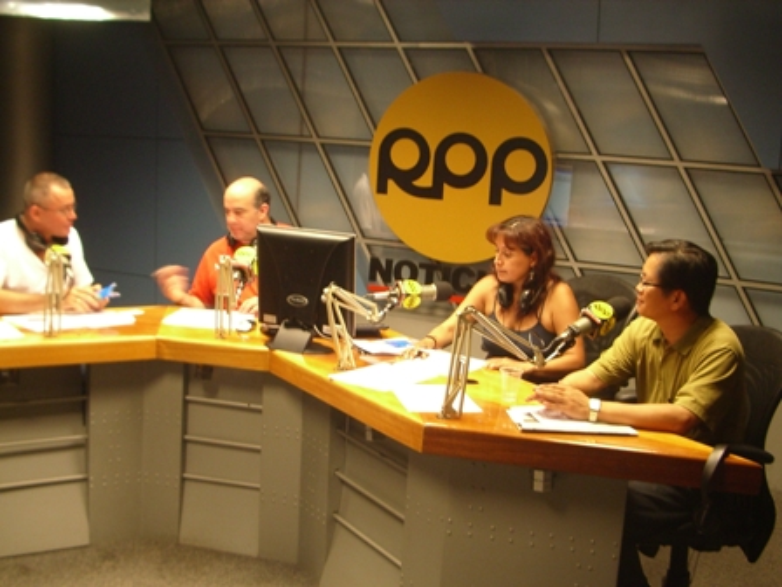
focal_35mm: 41
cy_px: 294
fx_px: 926
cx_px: 391
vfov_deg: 35.1
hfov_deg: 45.8
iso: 200
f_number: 2.8
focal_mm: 6.8
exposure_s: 1/13
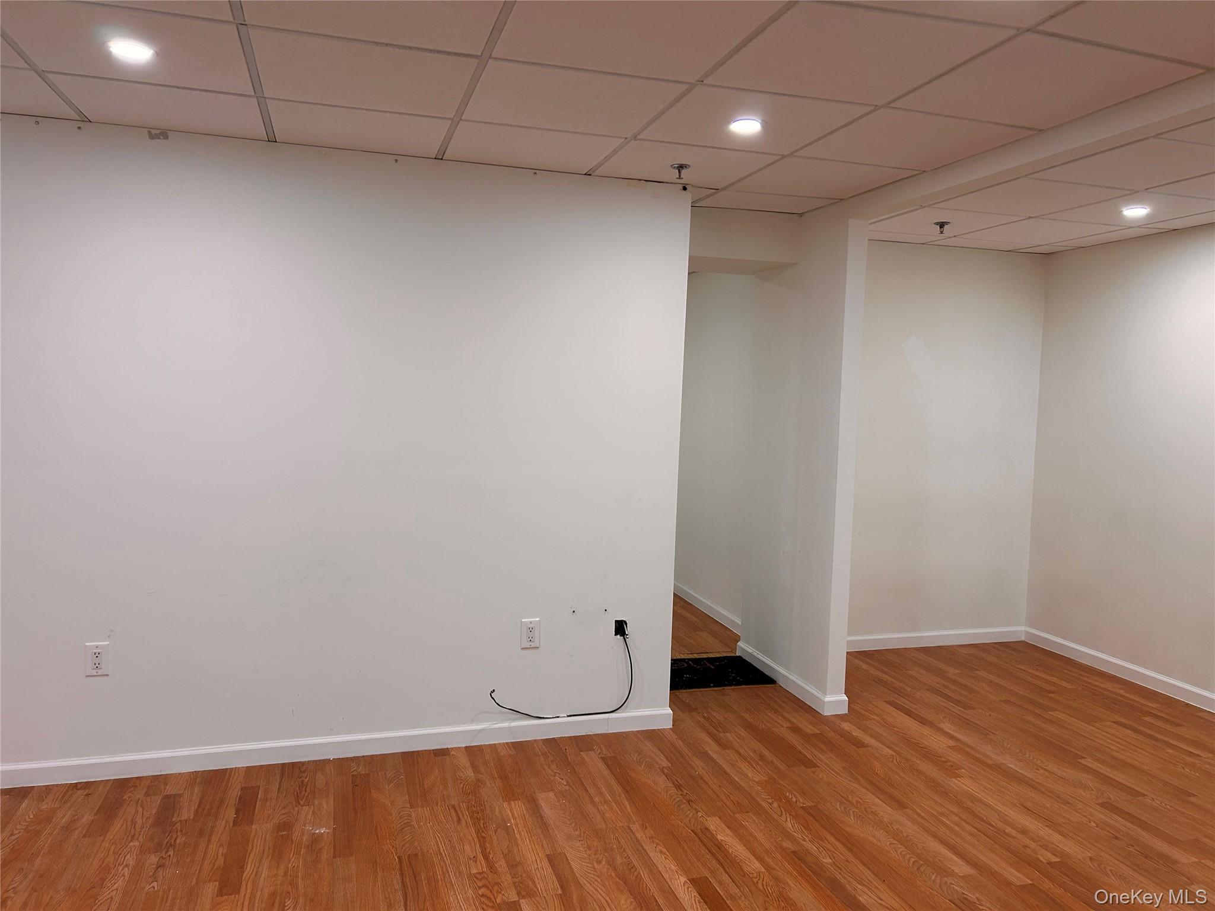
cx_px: 608
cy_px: 456
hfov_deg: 67.3
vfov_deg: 53.1
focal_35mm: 26
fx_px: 913
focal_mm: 5.7
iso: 100
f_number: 1.5
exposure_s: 1/120
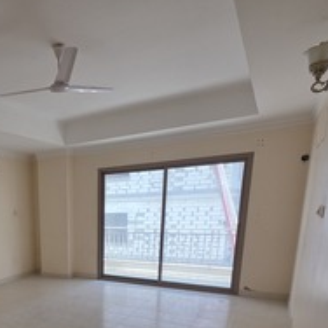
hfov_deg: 51.3
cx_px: 39
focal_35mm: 28
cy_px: 280
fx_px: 300
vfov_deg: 52.1
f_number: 1.9
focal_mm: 2.2
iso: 100
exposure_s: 1/100
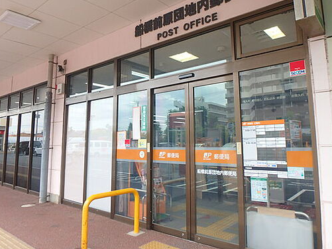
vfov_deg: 53.0
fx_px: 249
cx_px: 185
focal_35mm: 26
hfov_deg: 67.1
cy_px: 116
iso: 125
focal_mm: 3.7
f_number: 3.5
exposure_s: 1/125
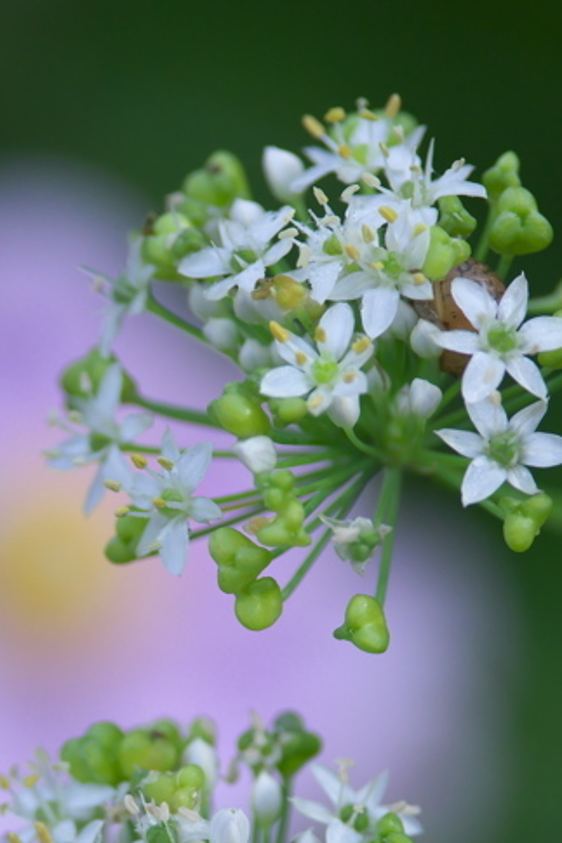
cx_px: 144
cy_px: 624
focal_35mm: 635
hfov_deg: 2.2
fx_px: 14858
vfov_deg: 3.2
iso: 320
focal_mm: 300
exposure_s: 1/6400
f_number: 4
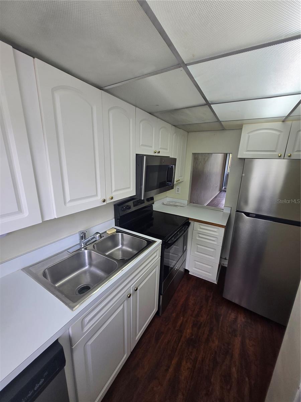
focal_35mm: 13
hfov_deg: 89.9
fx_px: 151
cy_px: 201
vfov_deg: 106.2
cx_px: 150
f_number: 2.2
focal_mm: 1.7
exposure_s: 1/60
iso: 40
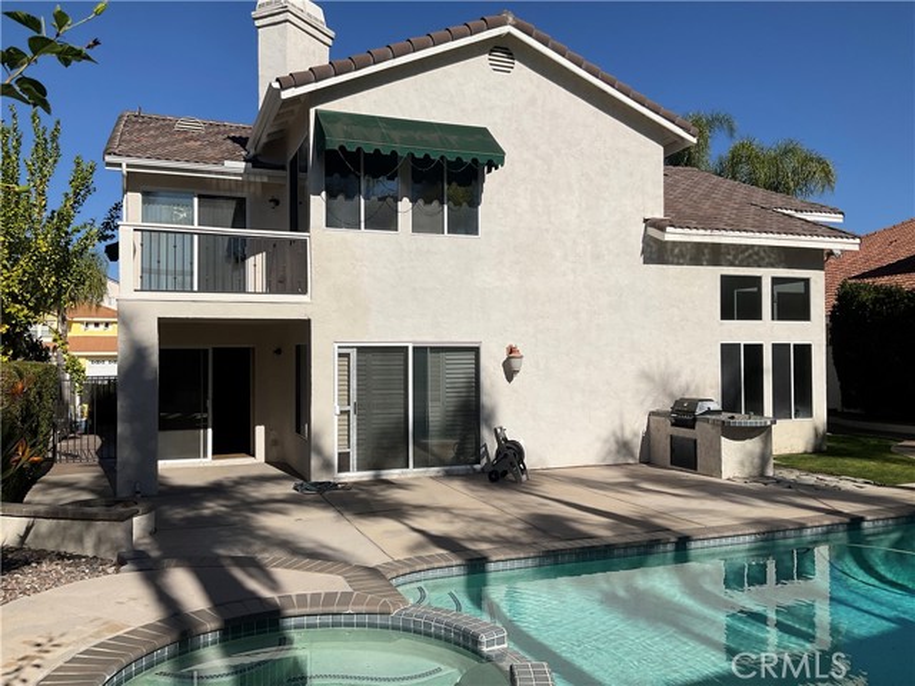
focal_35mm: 29
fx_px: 767
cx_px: 458
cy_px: 343
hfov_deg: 61.7
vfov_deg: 48.2
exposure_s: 1/5263
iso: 16
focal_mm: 3
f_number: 1.8
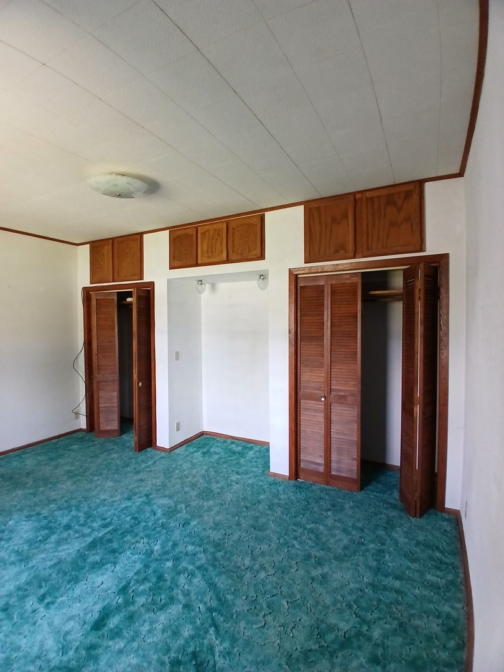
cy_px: 336
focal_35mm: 17
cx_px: 252
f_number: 2.2
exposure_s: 1/30
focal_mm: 1.4
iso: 200
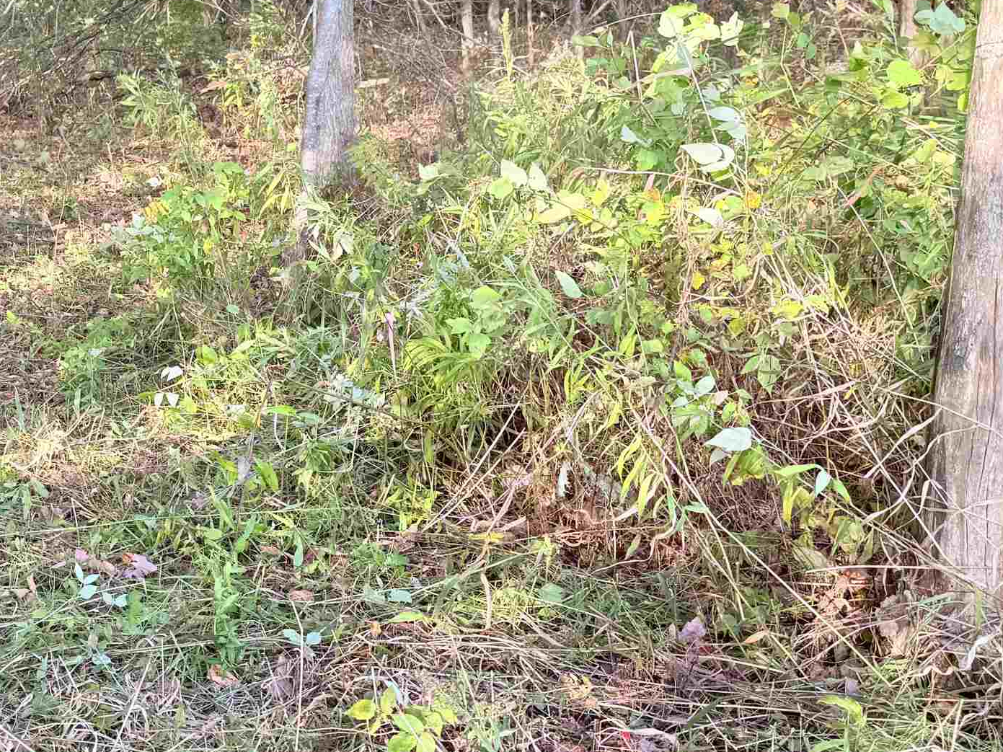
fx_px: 1536
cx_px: 19
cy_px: 312
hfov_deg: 33.4
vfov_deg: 27.5
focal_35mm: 53
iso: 64
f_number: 1.78
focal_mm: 6.76
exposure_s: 1/242
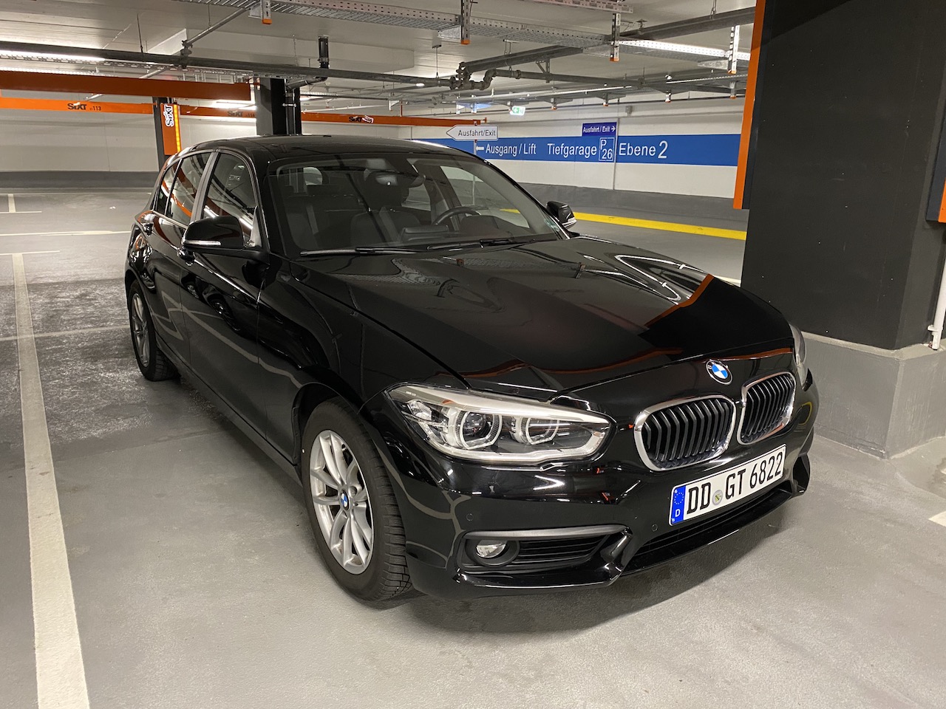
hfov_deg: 67.3
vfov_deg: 53.1
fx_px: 711
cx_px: 473
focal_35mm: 26
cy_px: 354
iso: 400
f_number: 1.8
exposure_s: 1/25
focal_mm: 4.25
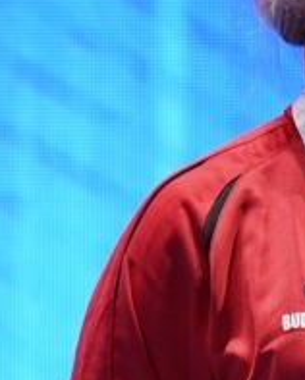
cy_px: 619
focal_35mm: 1142
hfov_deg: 1.4
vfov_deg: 1.7
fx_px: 12866
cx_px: -317
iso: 400
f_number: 2.8
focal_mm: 200
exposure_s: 1/250
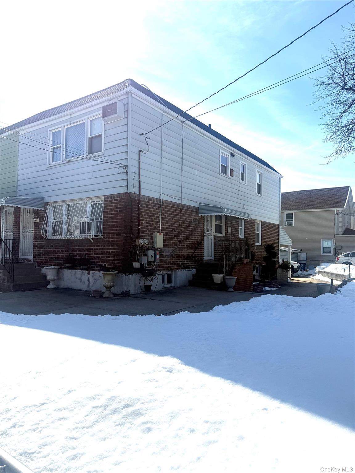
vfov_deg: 71.6
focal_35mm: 24
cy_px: 236
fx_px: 328
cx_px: 178
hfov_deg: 56.8
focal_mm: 6.76
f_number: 1.78
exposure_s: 1/14286
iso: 80
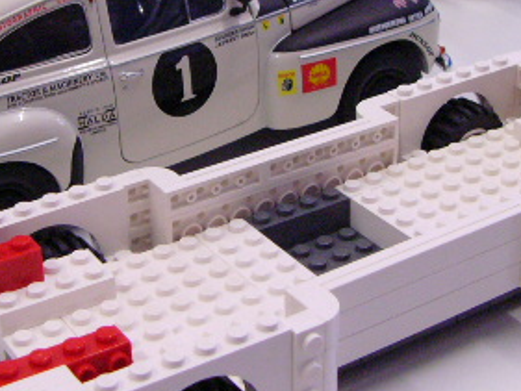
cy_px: 128
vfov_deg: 18.0
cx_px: 208
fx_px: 1235
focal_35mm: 82
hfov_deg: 23.8
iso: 200
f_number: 2.8
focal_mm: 6
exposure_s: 1/30
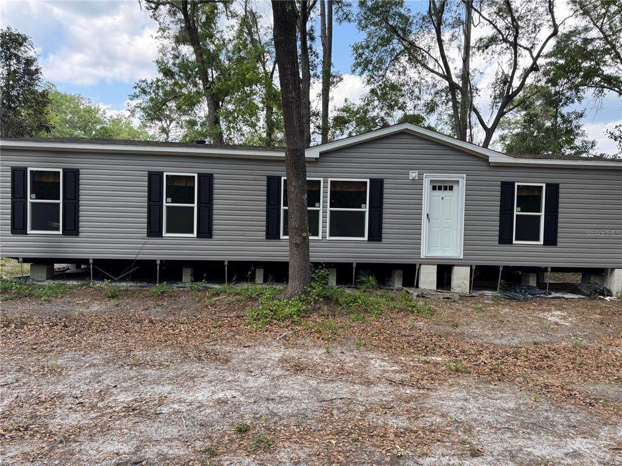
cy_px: 233
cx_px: 311
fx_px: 431
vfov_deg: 56.8
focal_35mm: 24
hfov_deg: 71.6
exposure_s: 1/615
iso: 80
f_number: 1.78
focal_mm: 6.76
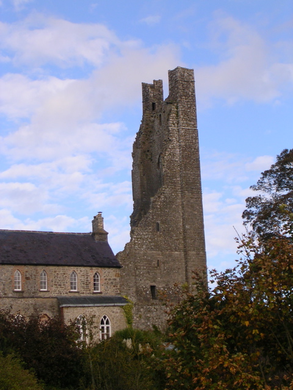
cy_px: 195
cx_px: 146
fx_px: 1298
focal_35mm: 115
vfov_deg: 17.1
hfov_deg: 12.9
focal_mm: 17.4
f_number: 4.9
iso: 50
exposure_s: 1/314
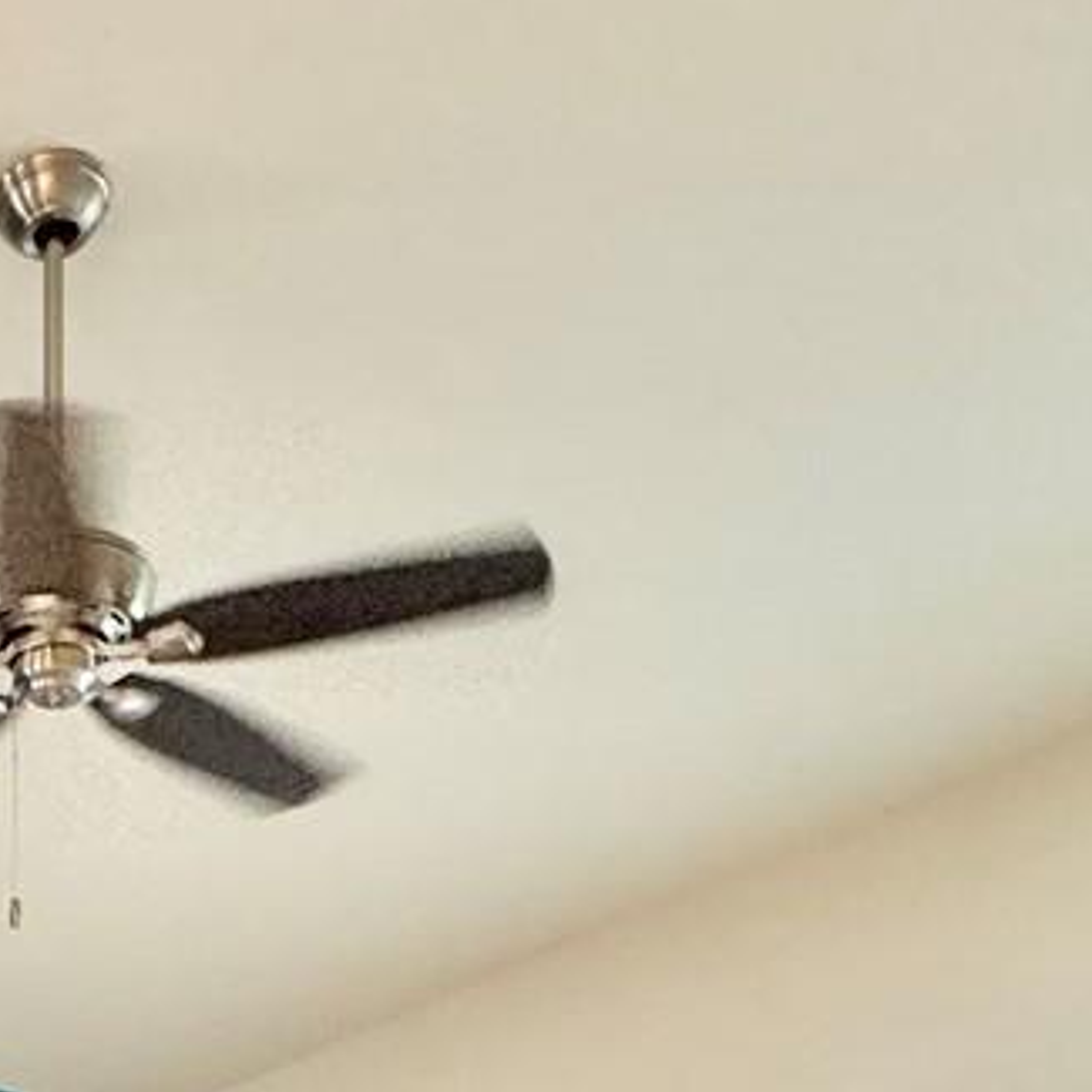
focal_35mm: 61
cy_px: 1660
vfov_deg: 22.7
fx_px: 2177
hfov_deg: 25.5
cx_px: -192
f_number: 2.2
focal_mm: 2.22
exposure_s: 1/60
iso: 250
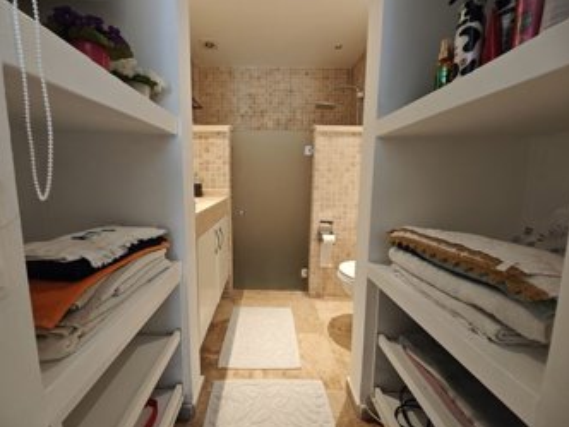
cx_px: 267
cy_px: 202
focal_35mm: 13
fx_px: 214
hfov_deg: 106.1
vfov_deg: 89.8
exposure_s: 1/33.3
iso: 250
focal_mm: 2.03
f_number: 1.8
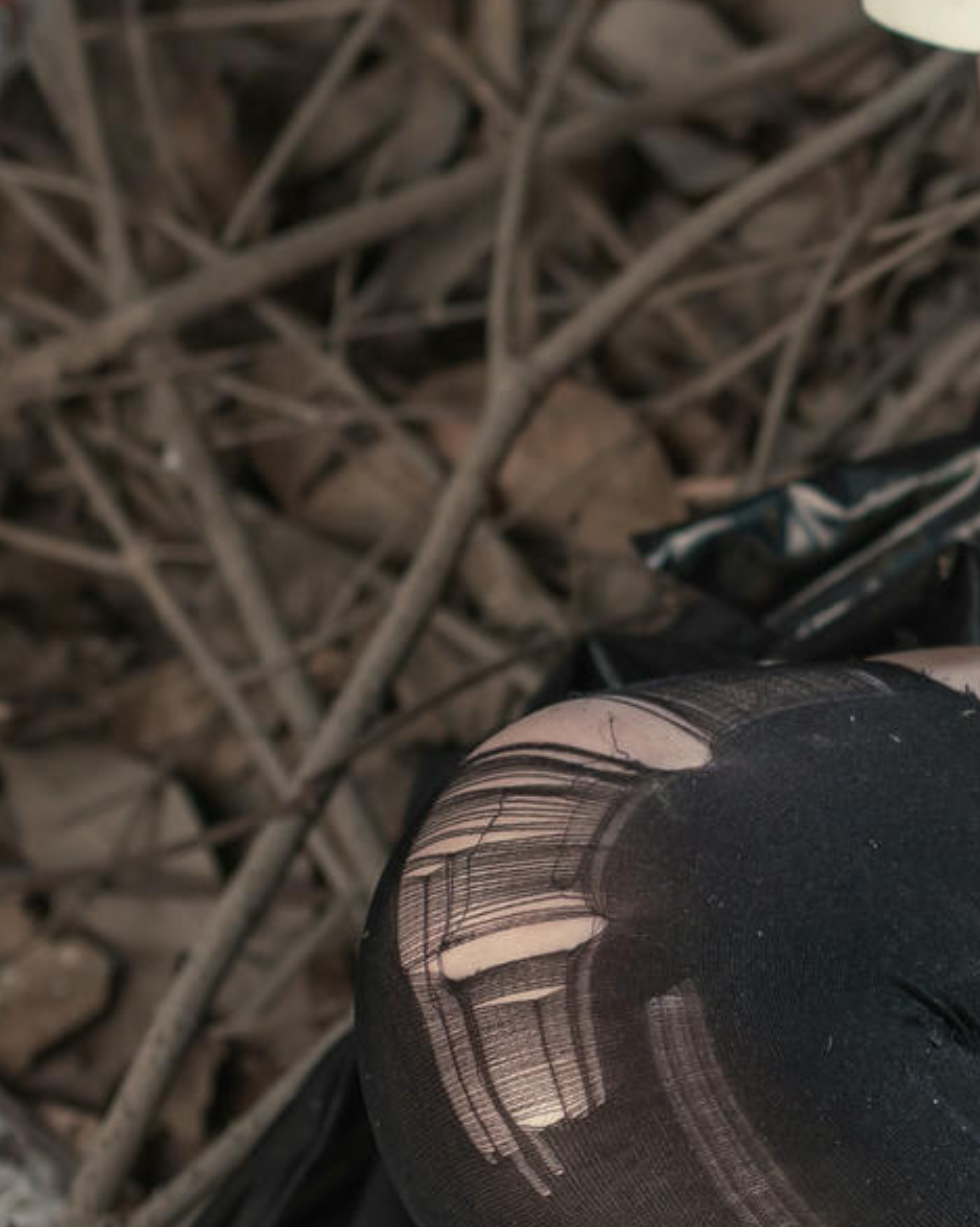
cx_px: 1904
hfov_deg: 8.7
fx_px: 6096
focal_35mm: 168
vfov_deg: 11.5
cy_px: 416
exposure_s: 1/30
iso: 200
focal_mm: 35
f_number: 3.2
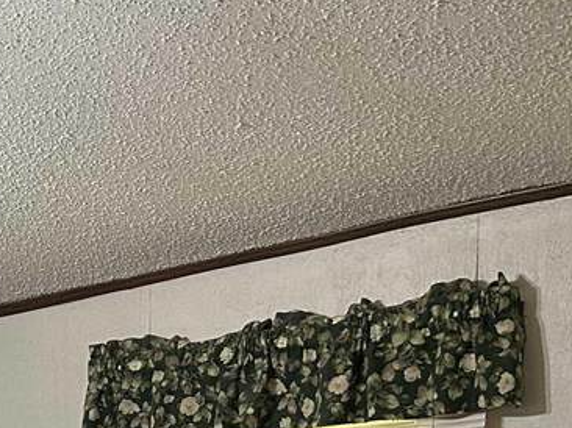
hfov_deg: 18.4
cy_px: 740
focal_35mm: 91
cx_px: -349
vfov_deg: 14.5
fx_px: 1503
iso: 160
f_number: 1.5
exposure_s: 1/60
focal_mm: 5.7
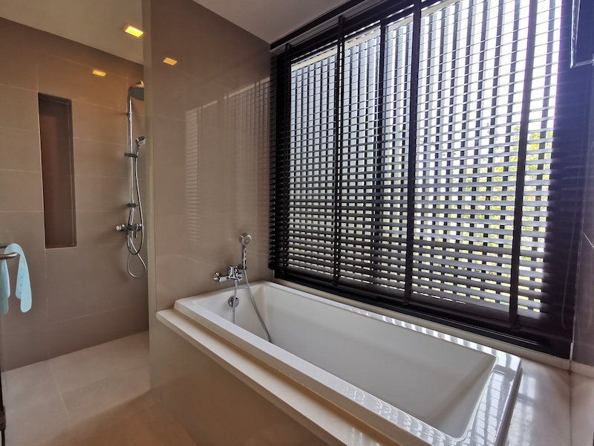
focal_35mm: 17
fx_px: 292
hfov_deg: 91.0
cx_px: 297
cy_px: 223
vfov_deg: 74.7
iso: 200
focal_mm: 2.26
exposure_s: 1/100
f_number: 2.2
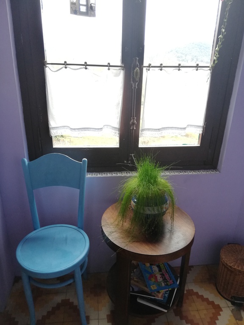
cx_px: 122
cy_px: 162
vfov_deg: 67.3
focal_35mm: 26
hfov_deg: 53.1
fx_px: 244
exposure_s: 1/50
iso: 200
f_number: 2.2
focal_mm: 3.81
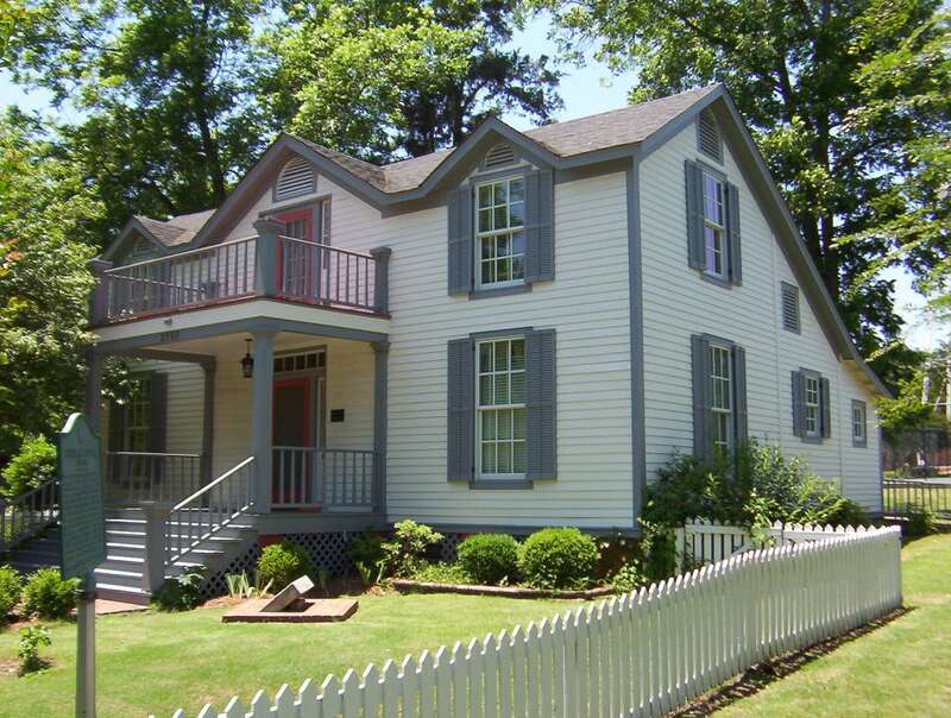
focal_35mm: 36
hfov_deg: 51.2
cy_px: 359
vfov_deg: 39.8
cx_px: 476
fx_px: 991
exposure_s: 1/941
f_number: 2.76
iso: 100
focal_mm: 5.54
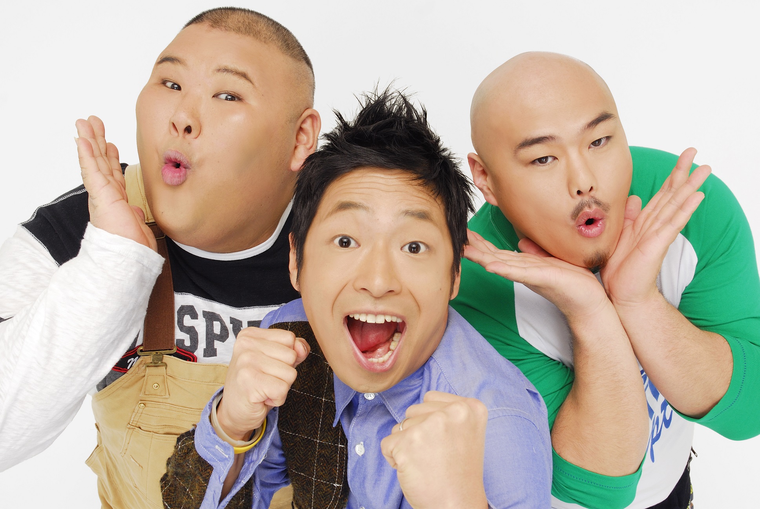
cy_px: 254
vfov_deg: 30.9
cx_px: 380
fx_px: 919
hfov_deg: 44.9
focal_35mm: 44
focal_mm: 29
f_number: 9
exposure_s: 1/125
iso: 100
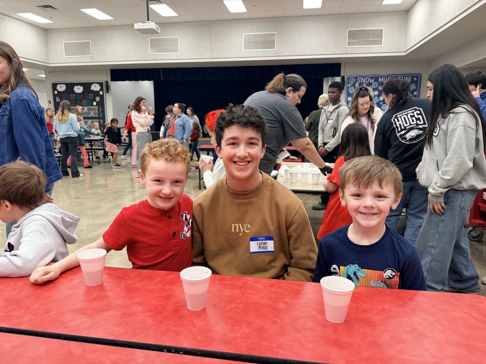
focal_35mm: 24
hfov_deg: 71.6
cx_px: 243
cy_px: 182
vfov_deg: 56.8
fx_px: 337
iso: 160
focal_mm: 6.76
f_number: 1.78
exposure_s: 1/60
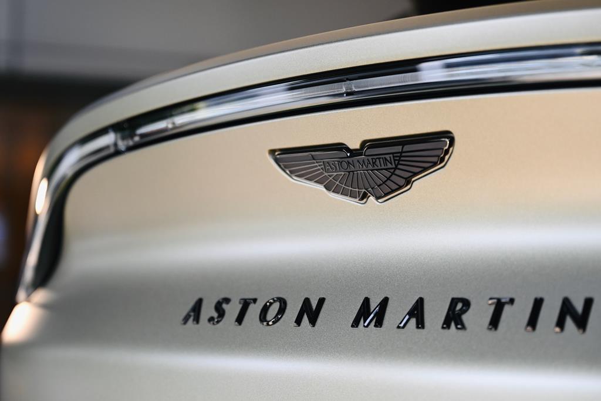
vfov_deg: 19.5
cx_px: 300
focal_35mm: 70
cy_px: 200
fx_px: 1169
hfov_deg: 28.8
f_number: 2.8
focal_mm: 70
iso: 800
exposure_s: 1/1000
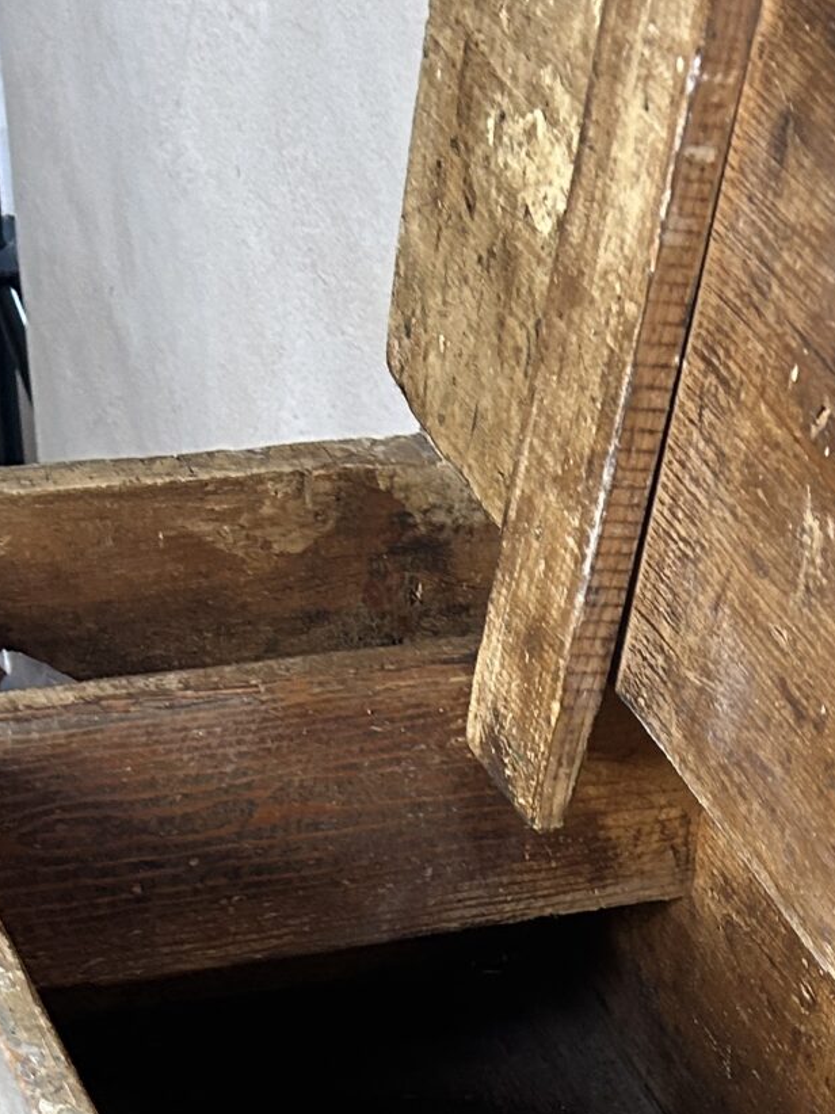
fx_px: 2607
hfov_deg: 17.5
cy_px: 1643
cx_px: 942
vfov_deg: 20.8
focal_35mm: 81
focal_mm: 5.7
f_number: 1.5
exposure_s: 1/50
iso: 200
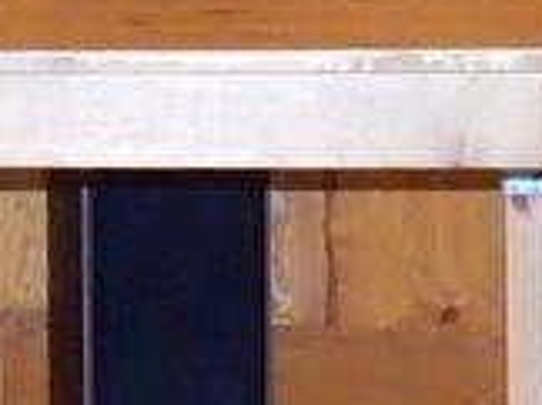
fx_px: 4643
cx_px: -616
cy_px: -218
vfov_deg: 5.0
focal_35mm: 297
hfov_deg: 6.4
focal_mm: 10.7
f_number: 4.5
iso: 1600
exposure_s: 1/30
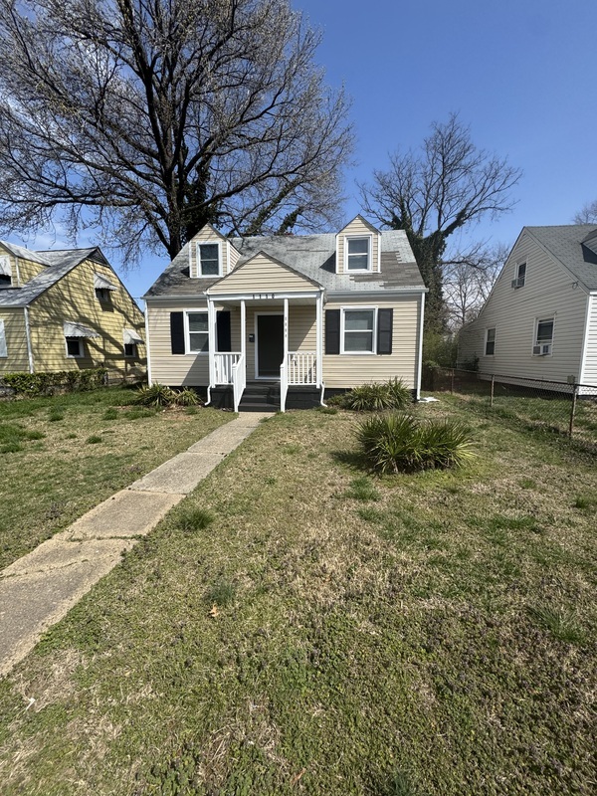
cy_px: 398
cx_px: 298
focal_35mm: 14
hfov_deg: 85.7
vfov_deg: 102.1
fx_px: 322
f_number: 2.2
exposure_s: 1/2342
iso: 50
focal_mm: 2.22
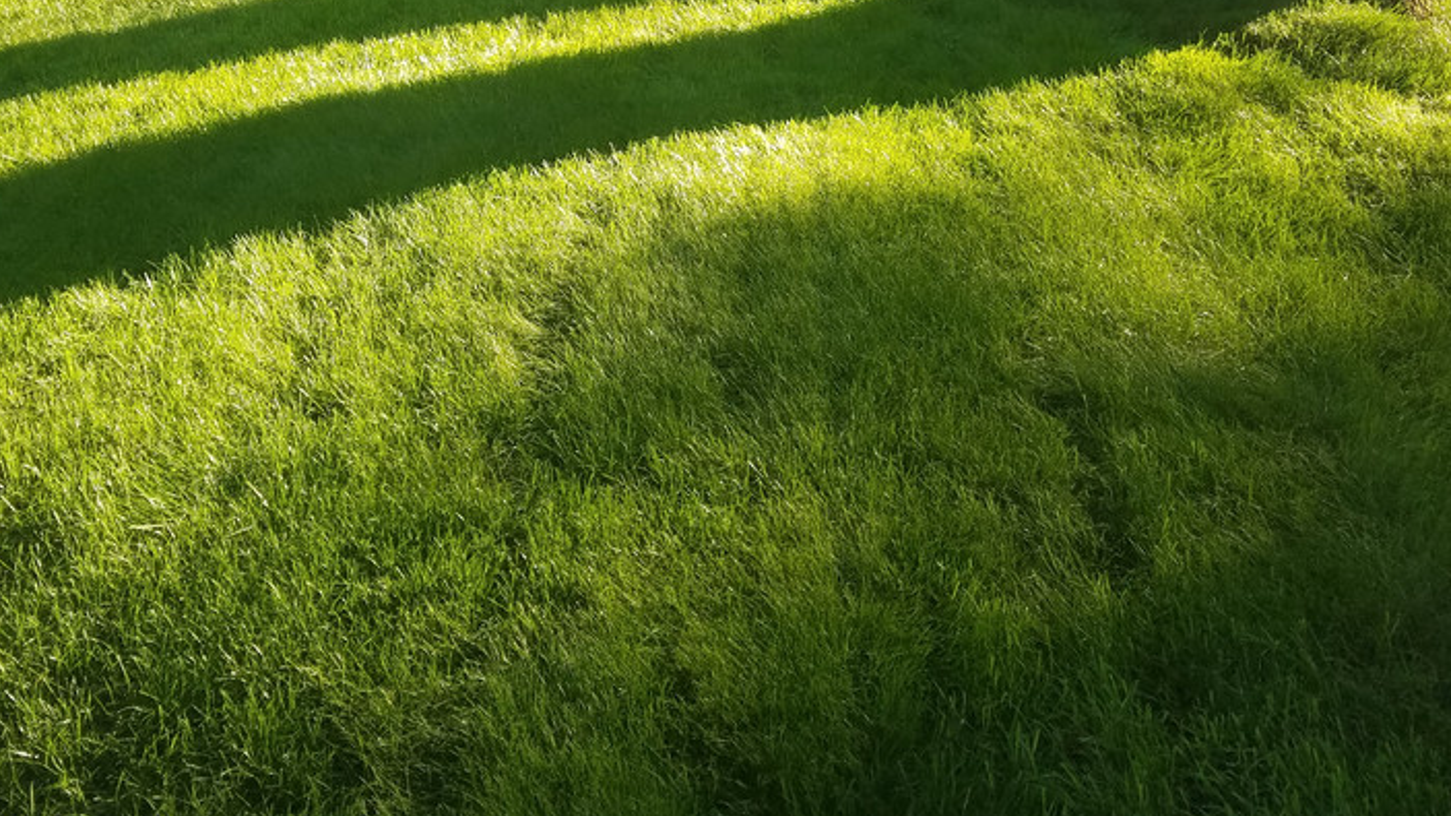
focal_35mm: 43
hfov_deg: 47.3
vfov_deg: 26.3
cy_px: 4
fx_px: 1654
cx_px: 657
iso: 50
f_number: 1.7
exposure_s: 1/248
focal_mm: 4.2
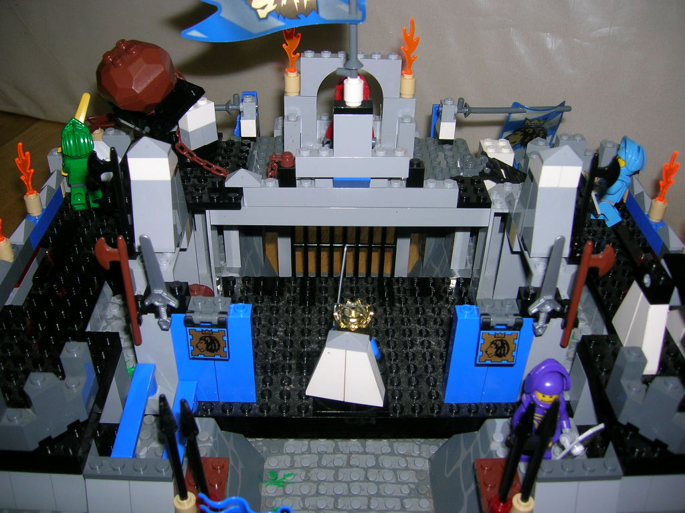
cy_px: 256
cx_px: 342
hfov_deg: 54.0
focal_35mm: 34
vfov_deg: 41.8
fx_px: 673
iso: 50
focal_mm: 5.7
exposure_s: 1/60.1
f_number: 2.9
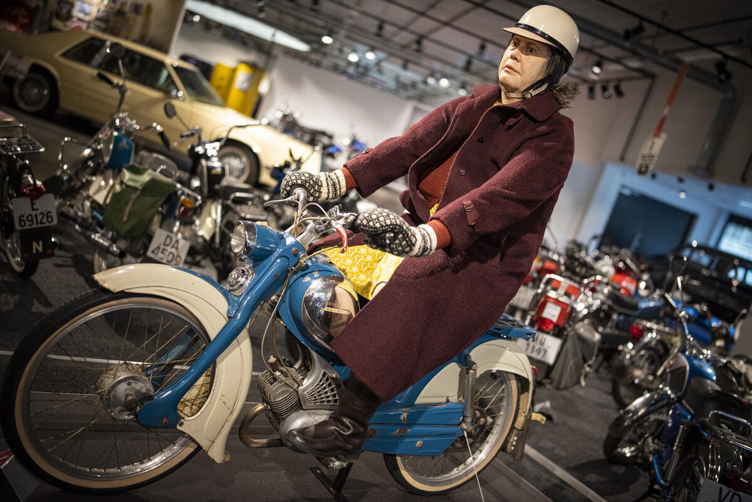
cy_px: 251
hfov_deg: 54.4
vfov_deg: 37.9
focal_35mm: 35
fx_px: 731
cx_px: 376
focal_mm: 35
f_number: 1.4
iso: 1250
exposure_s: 1/800
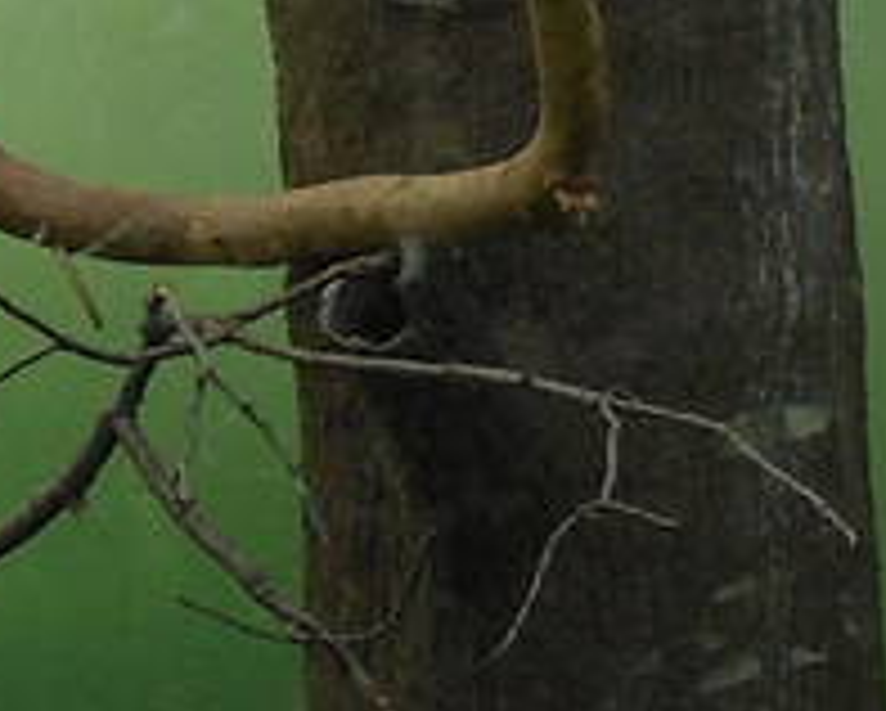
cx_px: -1147
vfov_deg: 7.0
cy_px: 68
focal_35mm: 222
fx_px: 5827
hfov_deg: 8.1
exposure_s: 1/60
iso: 80
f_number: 3.7
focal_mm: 5
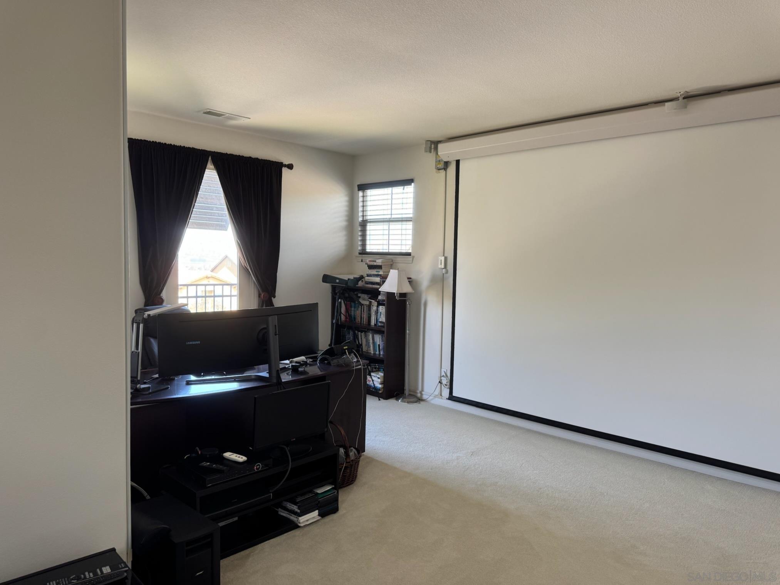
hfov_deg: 71.6
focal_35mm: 24
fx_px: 541
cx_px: 390
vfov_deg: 56.8
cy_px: 292
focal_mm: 6.76
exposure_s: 1/122
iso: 125
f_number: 1.78
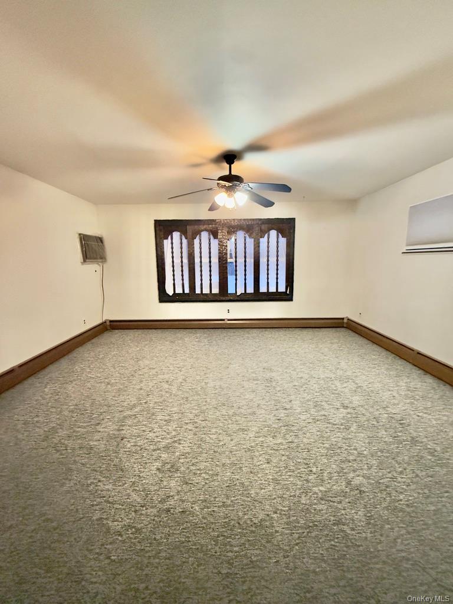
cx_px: 226
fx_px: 244
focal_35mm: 14
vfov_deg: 102.1
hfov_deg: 85.7
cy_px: 302
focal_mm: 2.22
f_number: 2.2
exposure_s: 1/60
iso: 1000
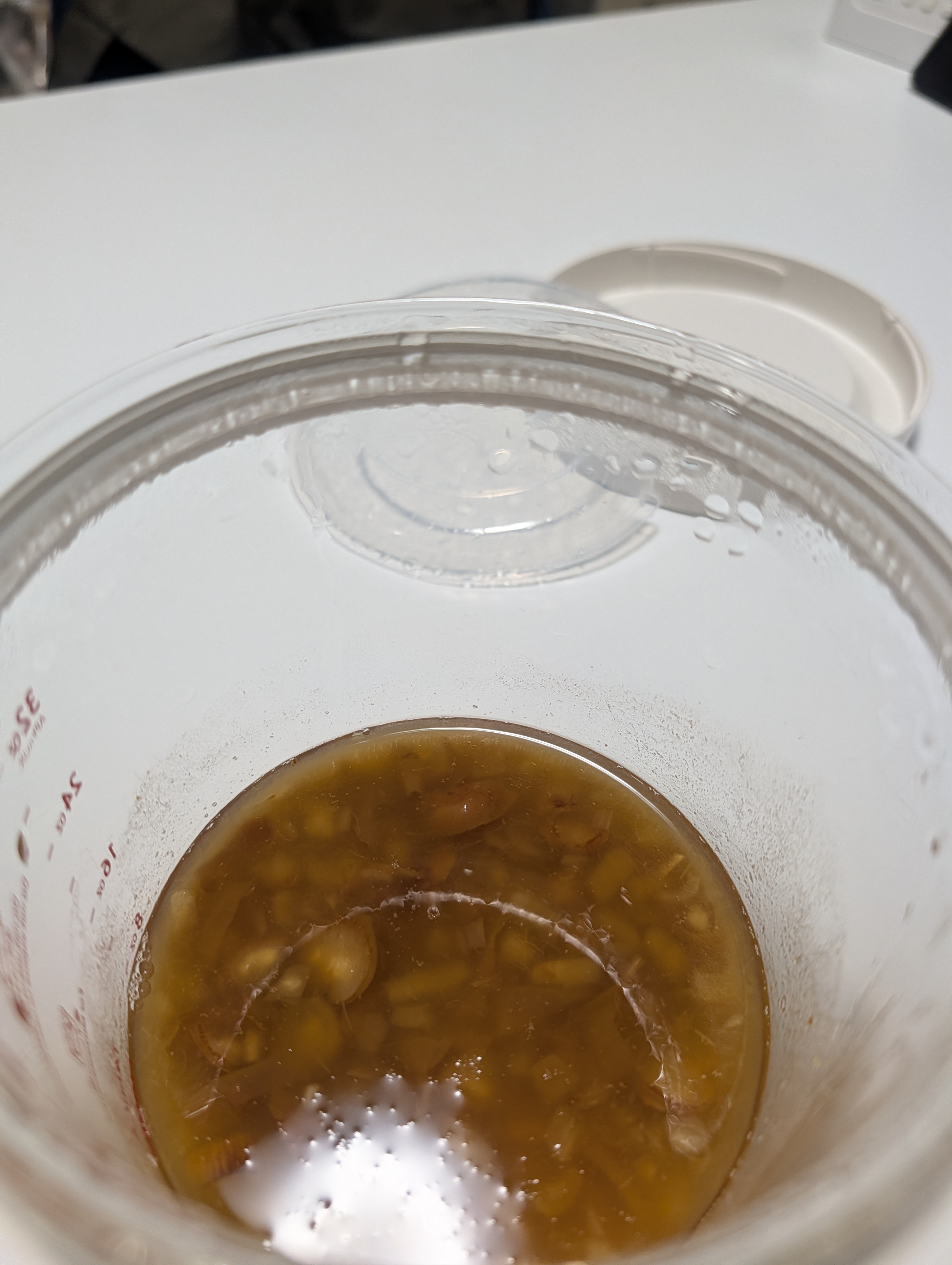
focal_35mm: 24
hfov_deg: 56.9
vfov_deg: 71.5
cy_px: 632
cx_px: 476
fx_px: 878
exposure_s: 1/116
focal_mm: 6.9
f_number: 1.68
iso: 223
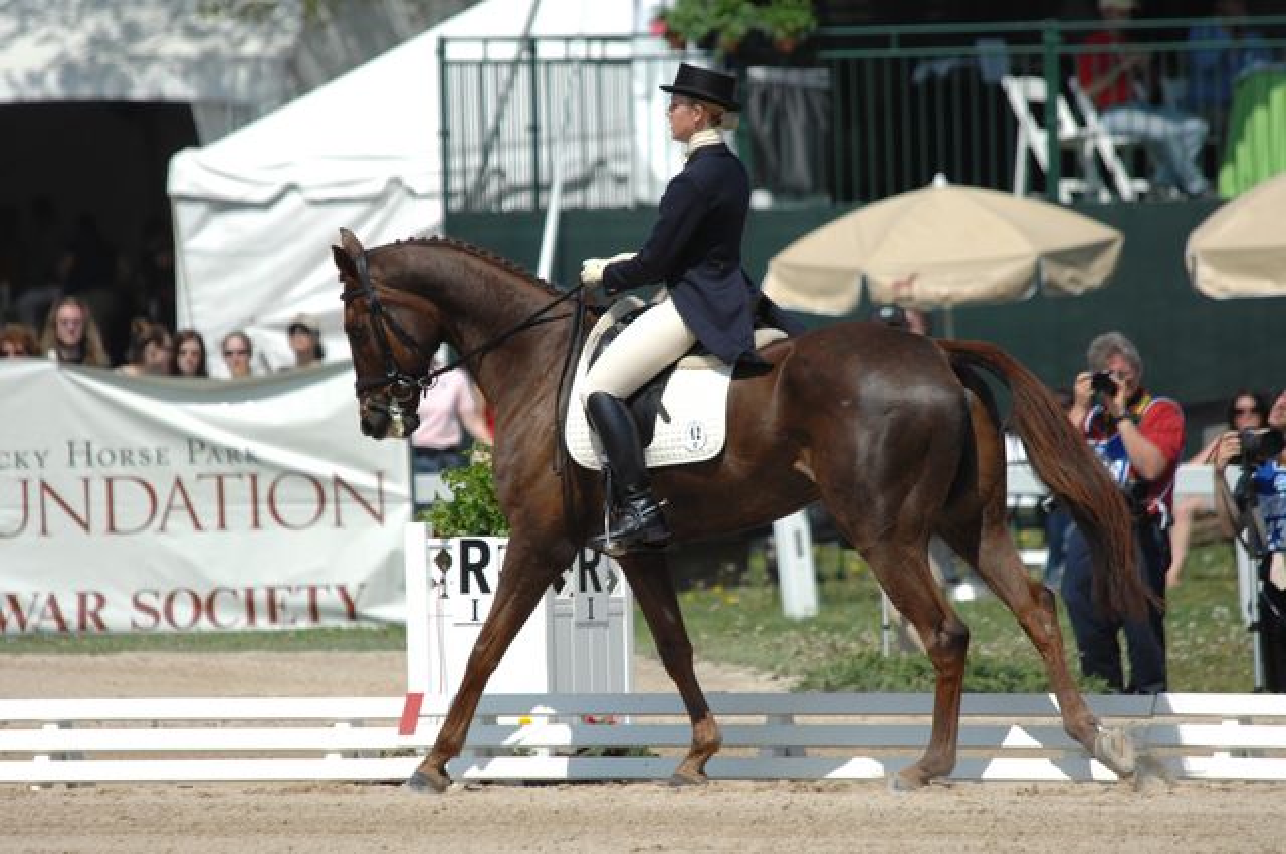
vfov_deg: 2.7
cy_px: 427
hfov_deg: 4.0
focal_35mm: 510
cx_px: 643
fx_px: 18195
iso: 200
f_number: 5.3
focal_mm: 340
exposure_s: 1/1250
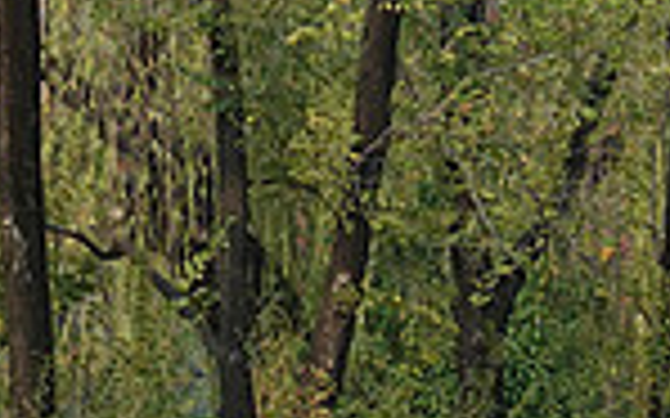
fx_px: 6589
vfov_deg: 3.6
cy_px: 344
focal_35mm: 361
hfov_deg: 5.6
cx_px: 1592
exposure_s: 1/250
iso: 125
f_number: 5.6
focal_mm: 24.35
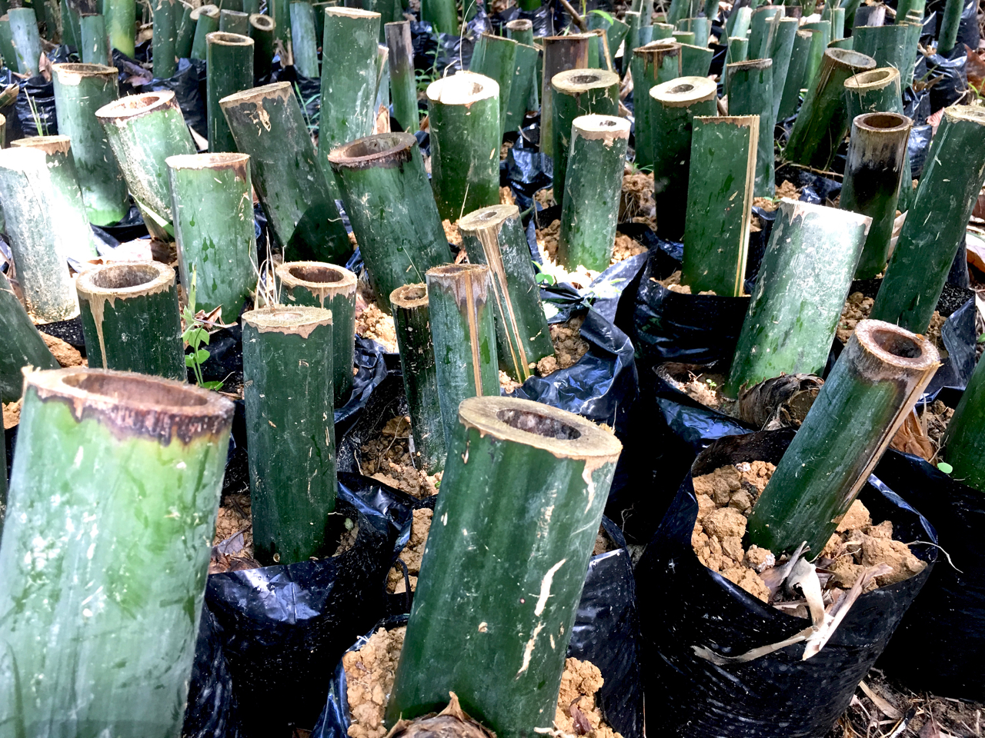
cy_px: 369
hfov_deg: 61.7
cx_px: 492
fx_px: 825
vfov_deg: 48.2
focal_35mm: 29
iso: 40
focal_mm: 4.15
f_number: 2.2
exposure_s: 1/30
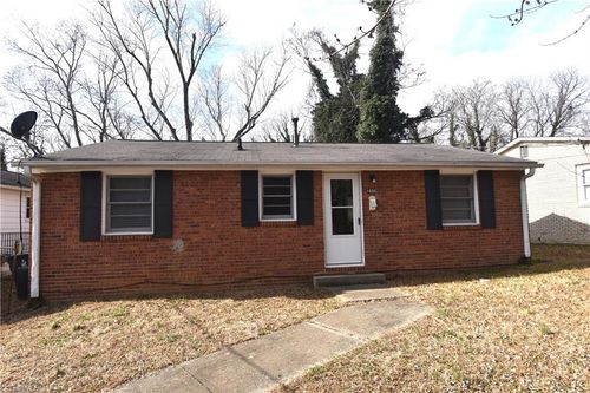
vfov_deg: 70.4
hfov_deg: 93.3
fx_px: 279
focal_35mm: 17
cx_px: 295
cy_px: 196
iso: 100
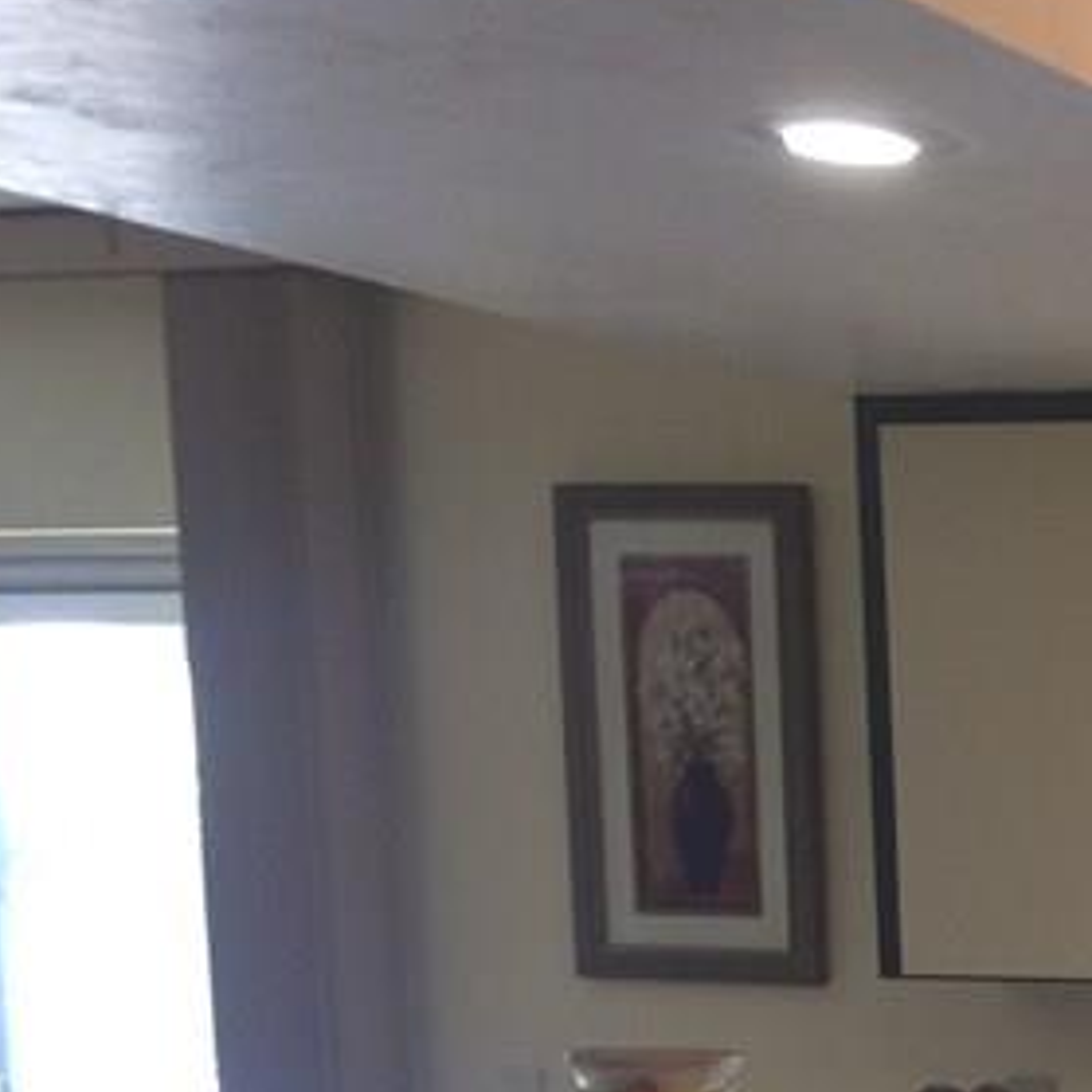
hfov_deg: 15.7
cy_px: 1444
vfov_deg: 17.3
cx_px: 1973
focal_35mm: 94
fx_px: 3355
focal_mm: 4.15
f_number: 2.2
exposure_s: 1/30
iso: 80
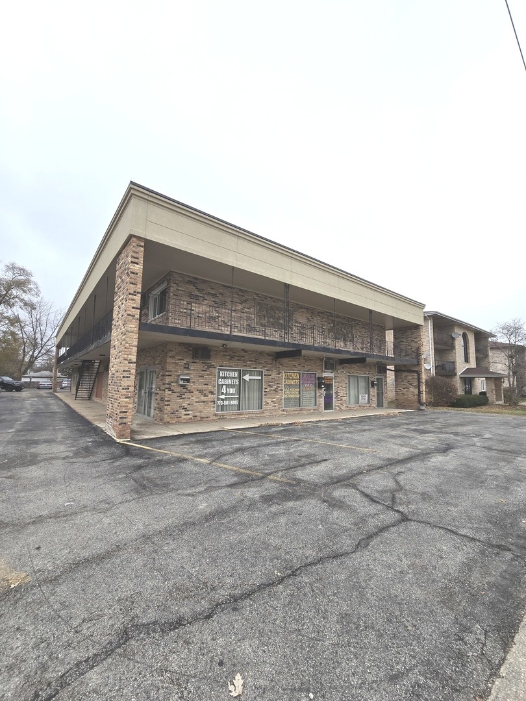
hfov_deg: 89.9
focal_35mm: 13
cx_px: 263
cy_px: 350
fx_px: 263
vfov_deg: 106.2
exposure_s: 1/788
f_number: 2.2
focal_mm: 2.2
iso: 50
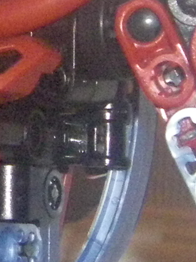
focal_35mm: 241
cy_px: -6
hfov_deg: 6.1
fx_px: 1820
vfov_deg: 8.2
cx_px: -83
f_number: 7
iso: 800
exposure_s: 1/50
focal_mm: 6.3
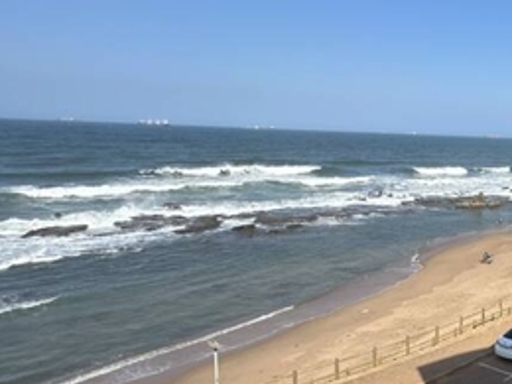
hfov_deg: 40.7
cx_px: 581
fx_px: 518
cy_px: 196
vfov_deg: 40.7
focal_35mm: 35
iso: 50
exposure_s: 1/2353
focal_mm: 2.22
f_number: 2.2
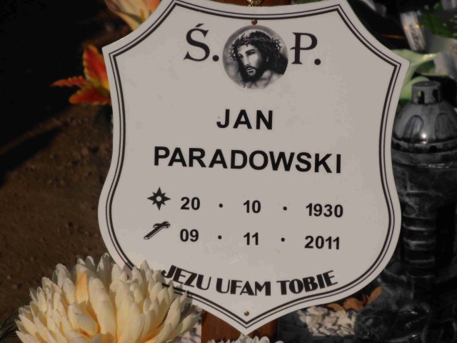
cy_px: 172
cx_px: 228
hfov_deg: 8.2
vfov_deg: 6.2
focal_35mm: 240
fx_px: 3168
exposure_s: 1/1600
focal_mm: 42.54
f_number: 5.7
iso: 80
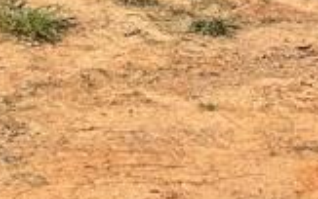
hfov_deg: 11.7
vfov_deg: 7.0
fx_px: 1387
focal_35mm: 160
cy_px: -492
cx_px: -312
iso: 80
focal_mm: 6.76
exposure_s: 1/4405
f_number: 1.78
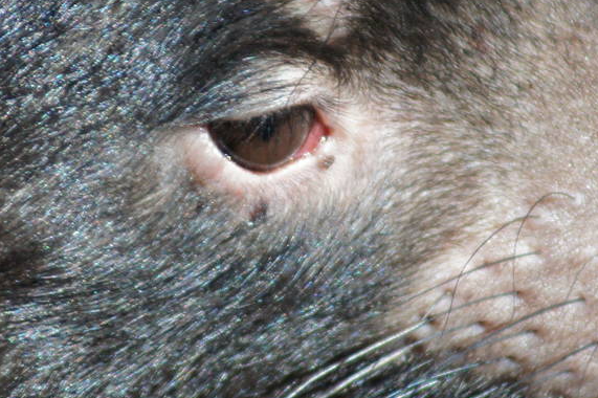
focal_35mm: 1261
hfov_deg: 1.6
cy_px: 159
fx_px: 20934
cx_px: 234
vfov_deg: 1.1
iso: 400
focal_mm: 300
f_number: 5.6
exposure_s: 1/250
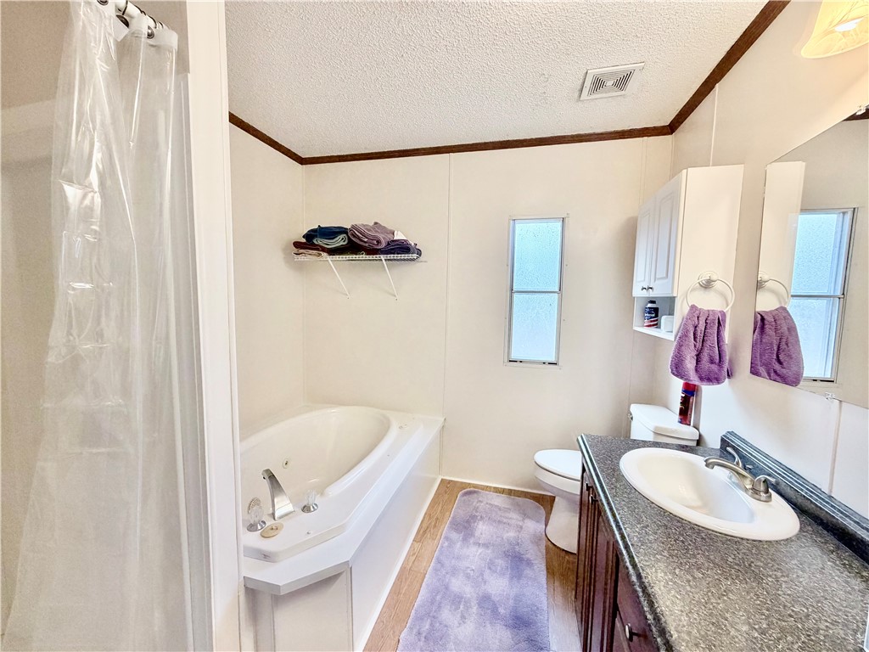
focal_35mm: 14
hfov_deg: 102.1
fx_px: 351
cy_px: 326
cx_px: 434
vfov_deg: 85.7
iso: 320
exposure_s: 1/120
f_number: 2.2
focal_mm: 2.22
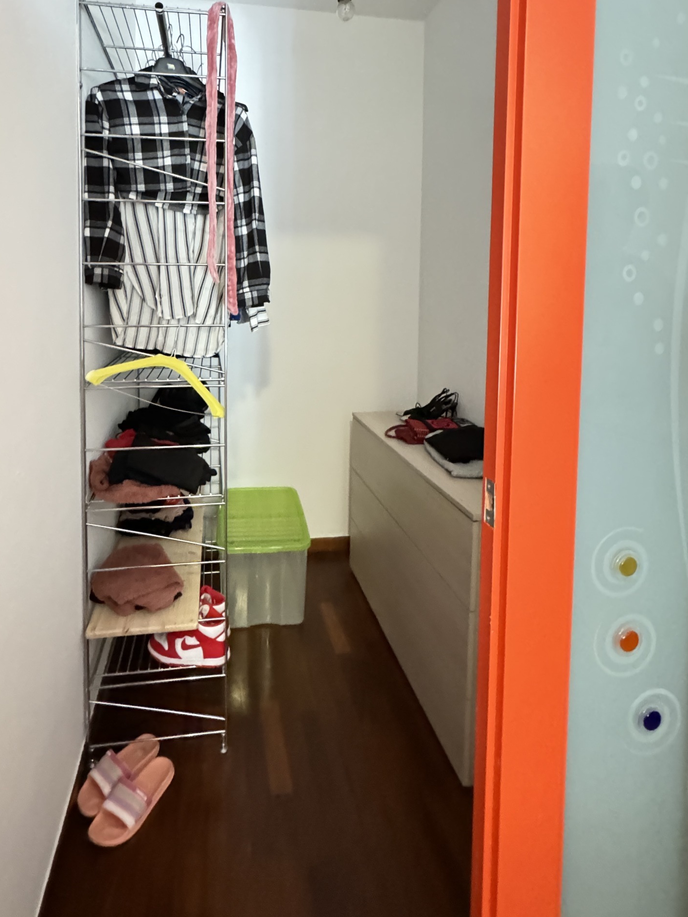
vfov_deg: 82.1
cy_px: 315
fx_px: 503
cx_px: 282
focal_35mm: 19
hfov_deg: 68.1
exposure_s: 1/25
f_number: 2.2
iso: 1250
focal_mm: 2.22
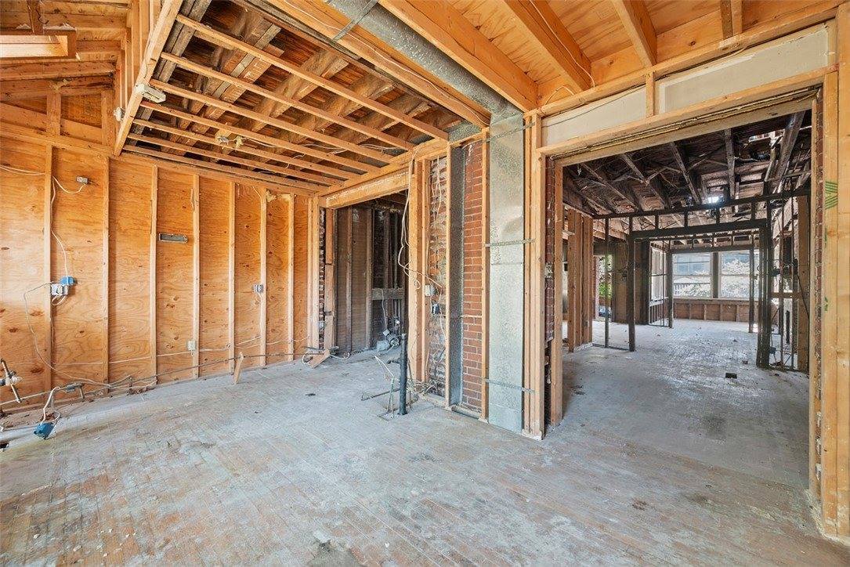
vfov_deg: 81.2
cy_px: 284
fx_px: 331
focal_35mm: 14
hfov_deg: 104.2
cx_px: 425
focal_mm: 14
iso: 400
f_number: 8
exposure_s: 1.6
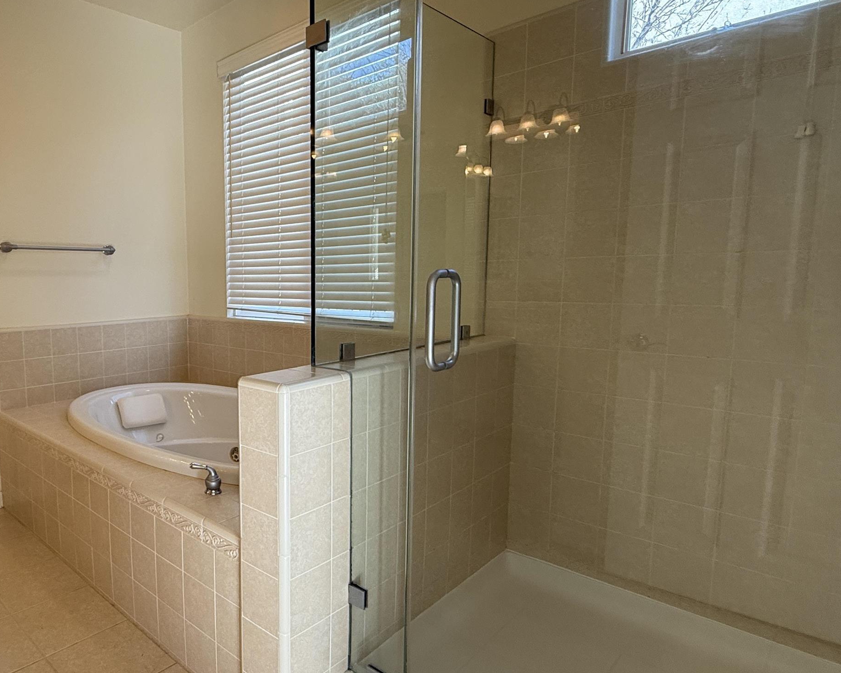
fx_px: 572
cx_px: 239
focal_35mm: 23
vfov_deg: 60.9
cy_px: 342
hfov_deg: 69.1
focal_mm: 2.22
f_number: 2.2
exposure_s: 1/120
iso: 100
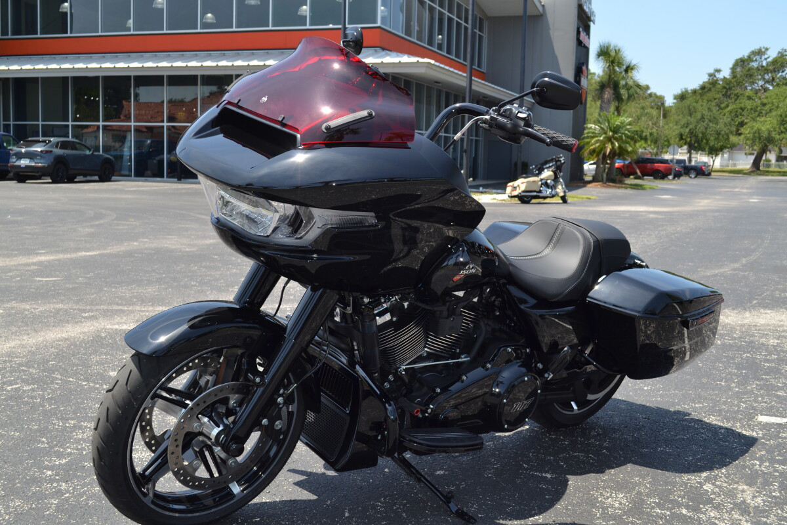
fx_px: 853
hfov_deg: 49.6
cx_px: 394
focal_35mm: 39
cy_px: 262
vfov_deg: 34.2
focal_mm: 26
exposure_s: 1/200
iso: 100
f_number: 6.3
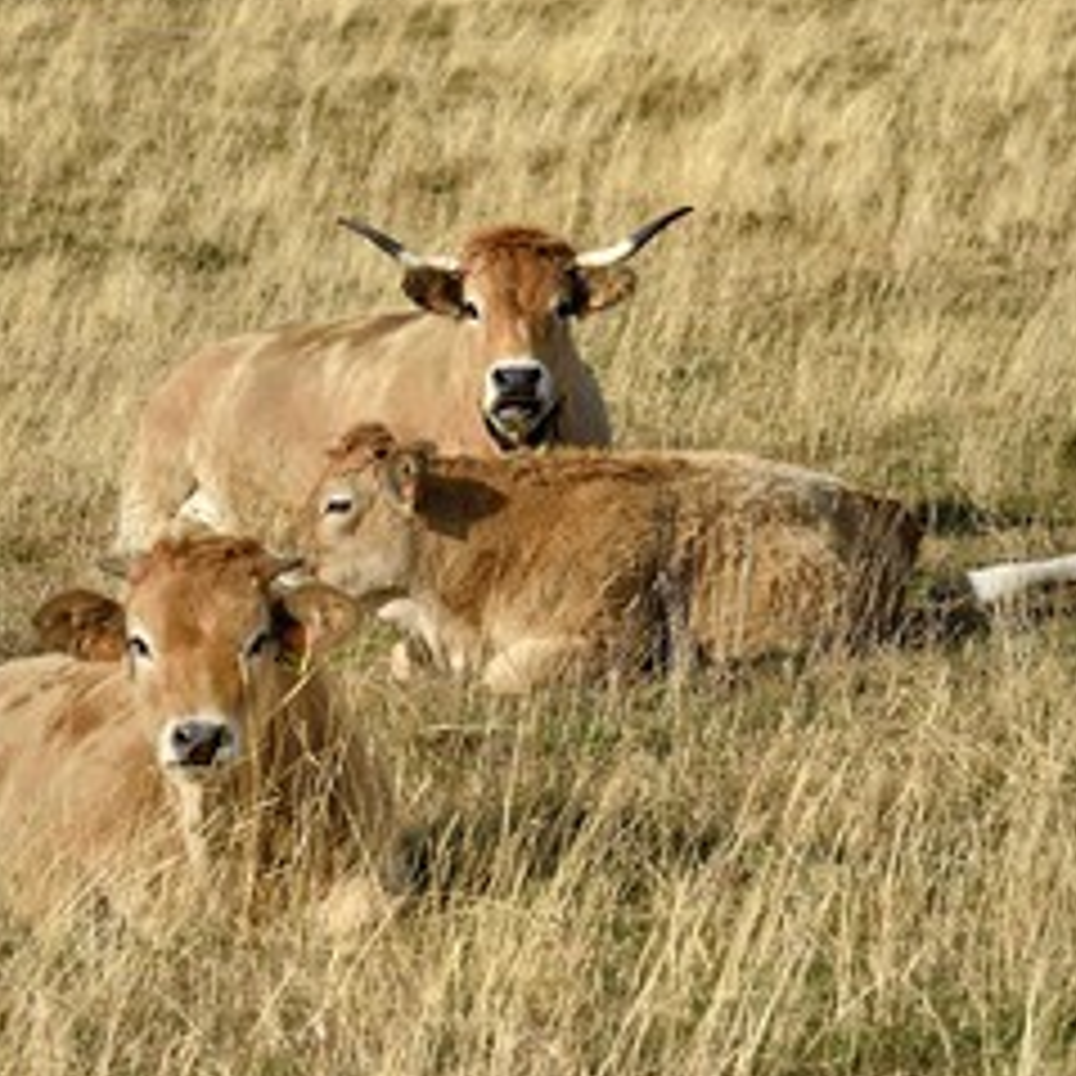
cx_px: 770
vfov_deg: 7.3
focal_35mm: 239
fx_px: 8405
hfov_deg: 7.3
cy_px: 594
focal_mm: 160
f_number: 13
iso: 200
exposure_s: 1/250
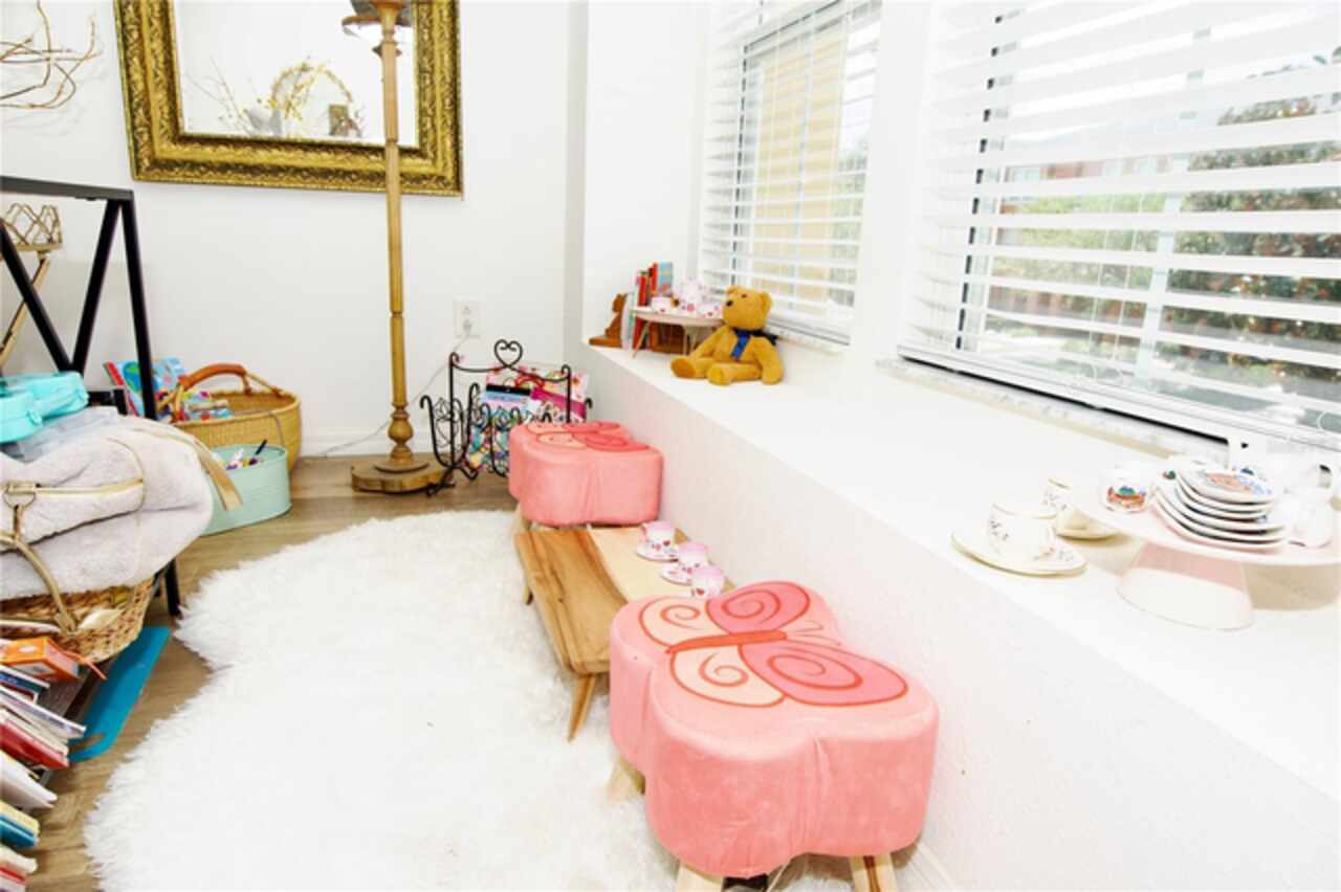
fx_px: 782
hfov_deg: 81.2
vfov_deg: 59.4
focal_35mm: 21
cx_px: 670
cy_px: 446
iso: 200
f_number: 5
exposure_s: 1/100
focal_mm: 14
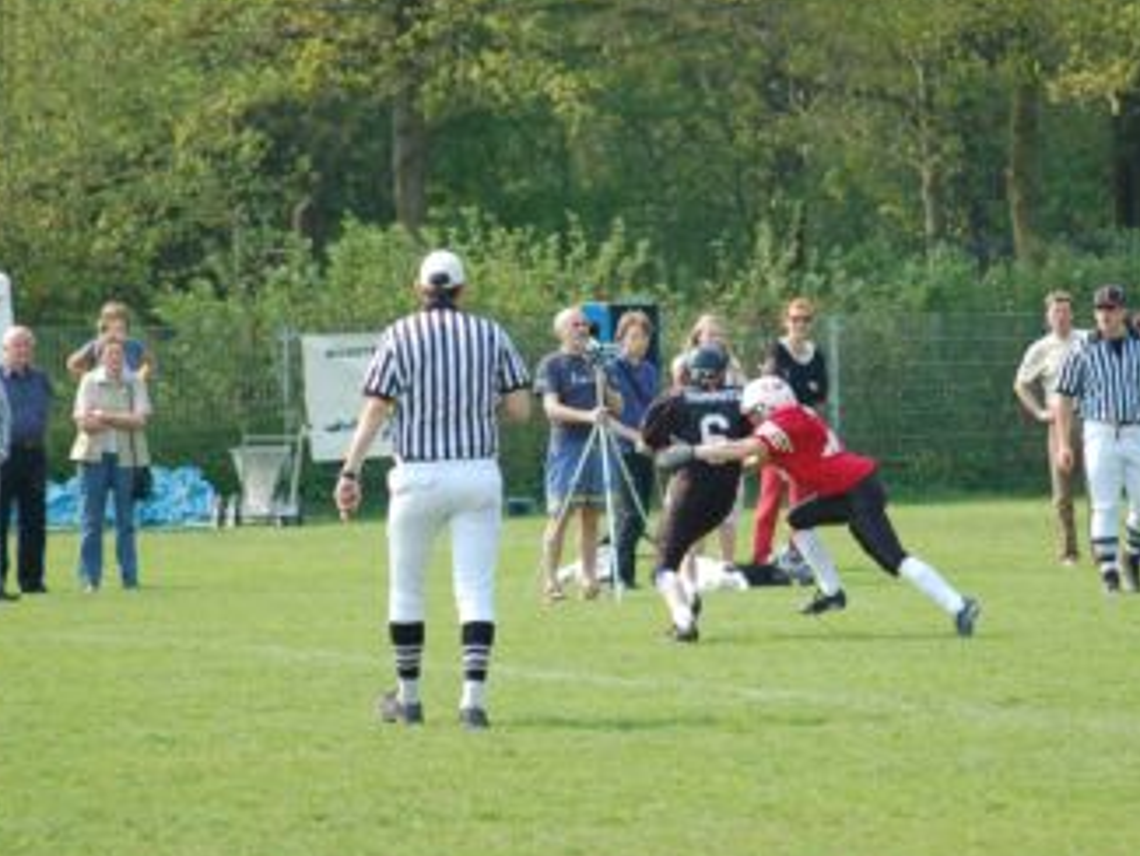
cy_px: 361
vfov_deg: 4.9
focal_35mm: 301
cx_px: 686
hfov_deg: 6.6
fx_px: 9916
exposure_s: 1/1000
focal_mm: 150
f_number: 4.5
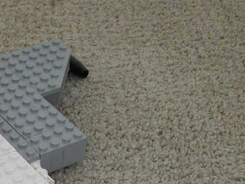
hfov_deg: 18.5
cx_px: -29
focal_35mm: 102
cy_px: 239
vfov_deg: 13.9
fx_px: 722
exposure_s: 1/28.3
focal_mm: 5.6
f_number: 4.5
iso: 195
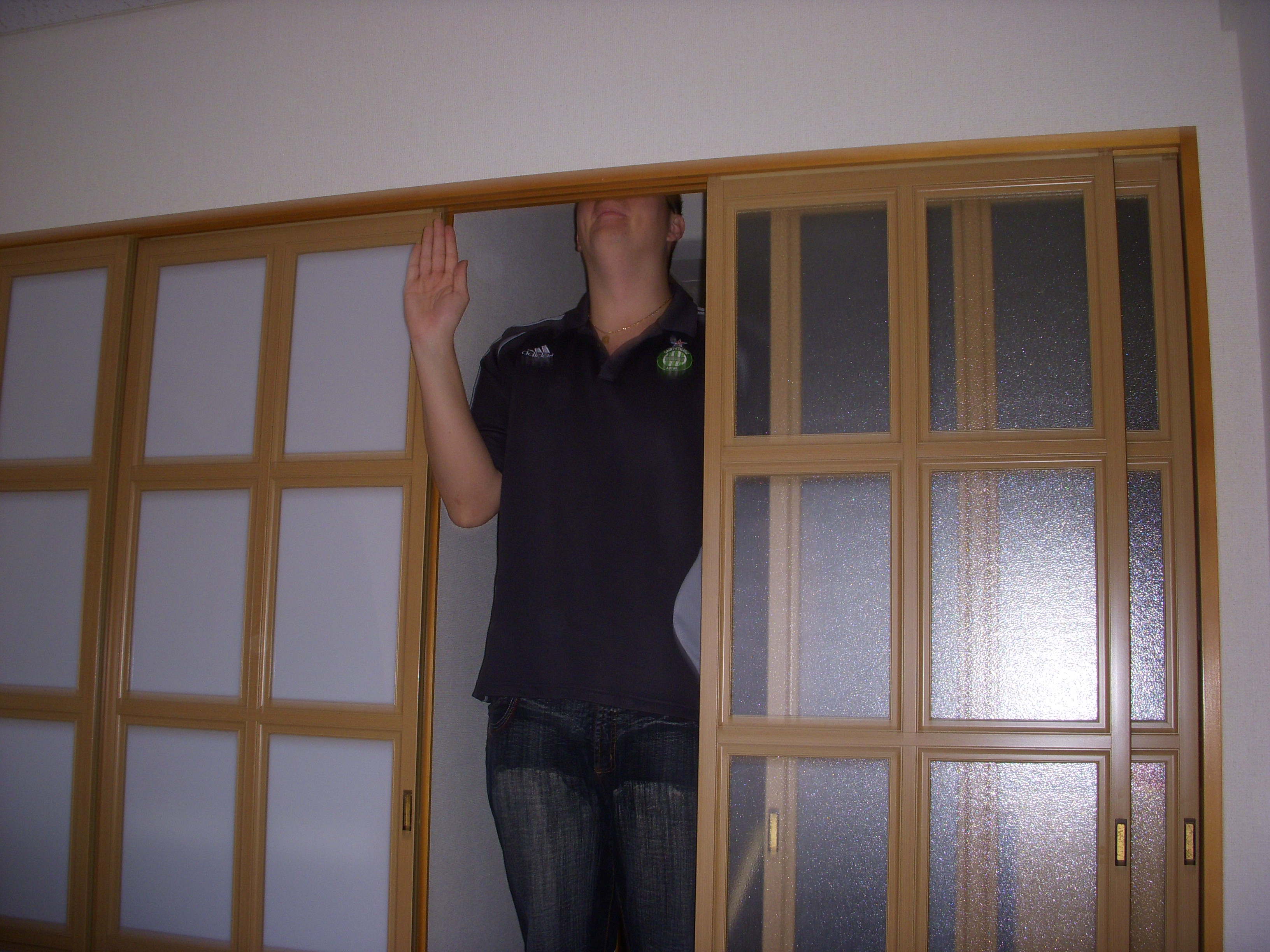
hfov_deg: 49.0
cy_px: 476
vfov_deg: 37.7
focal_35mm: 38
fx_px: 1394
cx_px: 635
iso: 100
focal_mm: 6.3
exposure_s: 1/30
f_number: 3.3
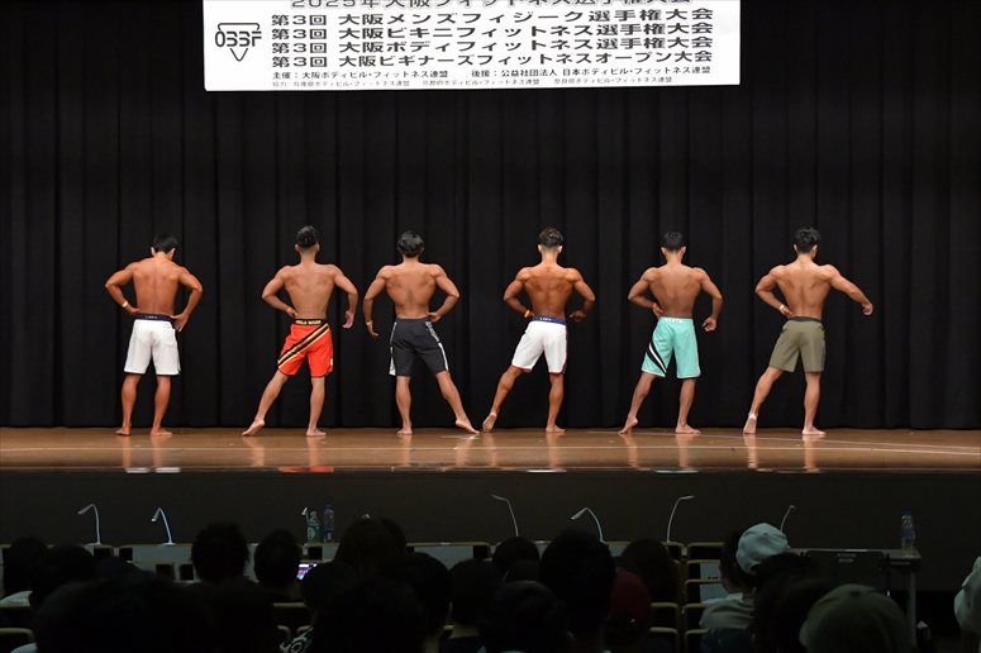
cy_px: 326
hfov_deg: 21.0
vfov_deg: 14.1
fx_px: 2642
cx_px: 490
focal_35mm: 97
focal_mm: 65
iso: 6400
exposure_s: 1/400
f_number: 5.6
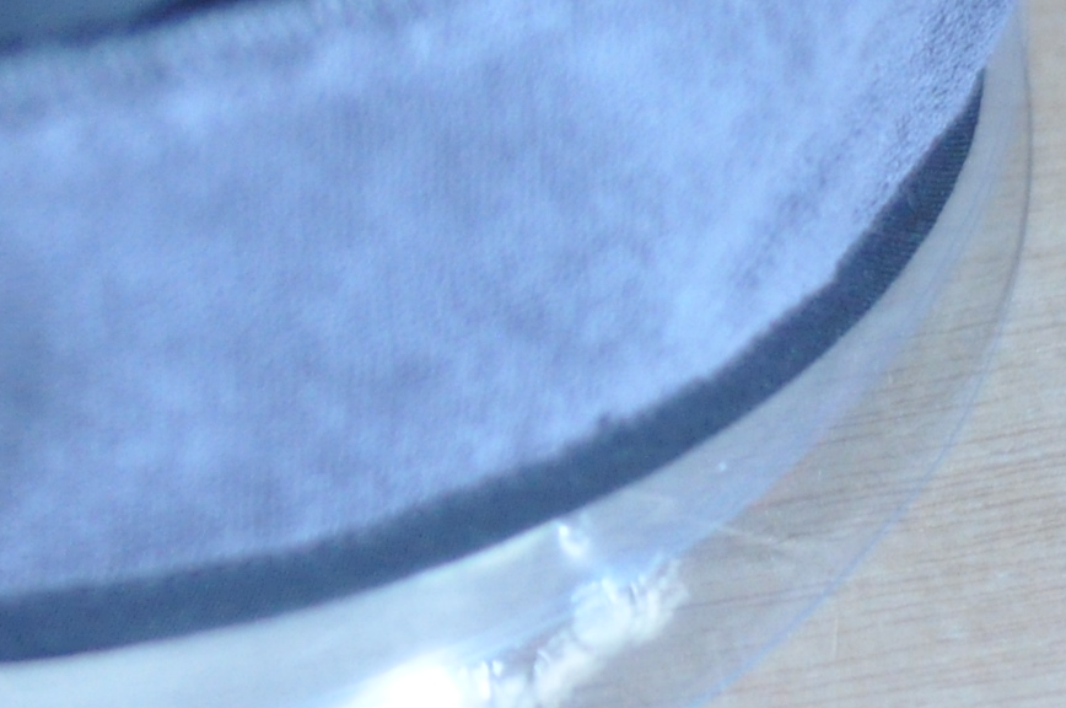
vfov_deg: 4.9
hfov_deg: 7.4
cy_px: -145
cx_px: -107
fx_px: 8220
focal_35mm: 278
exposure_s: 1/60
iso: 1600
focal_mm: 50
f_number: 1.8
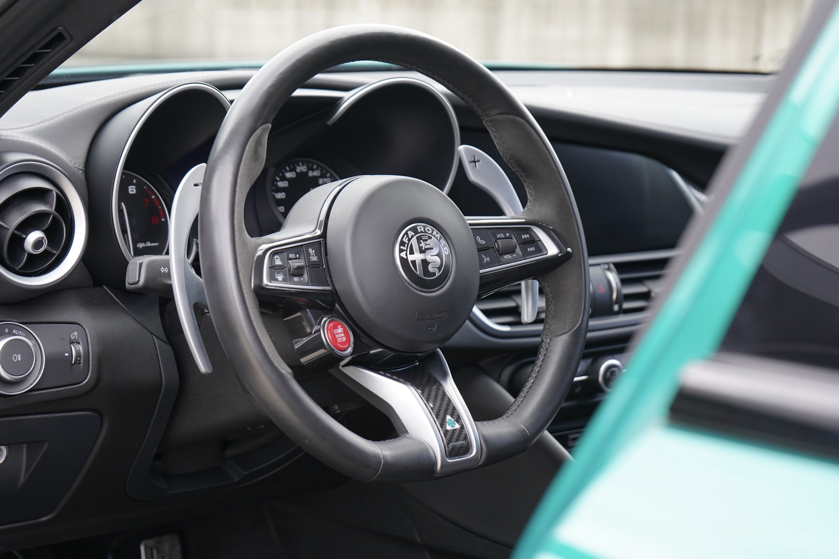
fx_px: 1631
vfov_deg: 19.5
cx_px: 420
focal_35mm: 70
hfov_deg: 28.8
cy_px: 280
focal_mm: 70
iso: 500
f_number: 5.6
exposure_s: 1/80
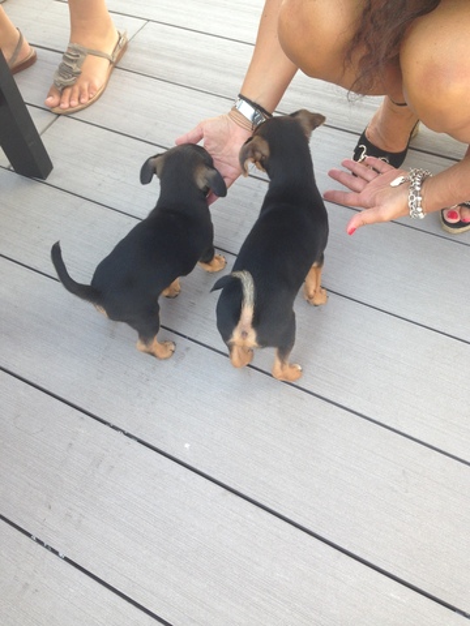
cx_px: 235
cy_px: 313
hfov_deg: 42.9
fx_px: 597
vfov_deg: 55.4
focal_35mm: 33
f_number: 2.4
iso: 50
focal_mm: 4.13
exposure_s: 1/212
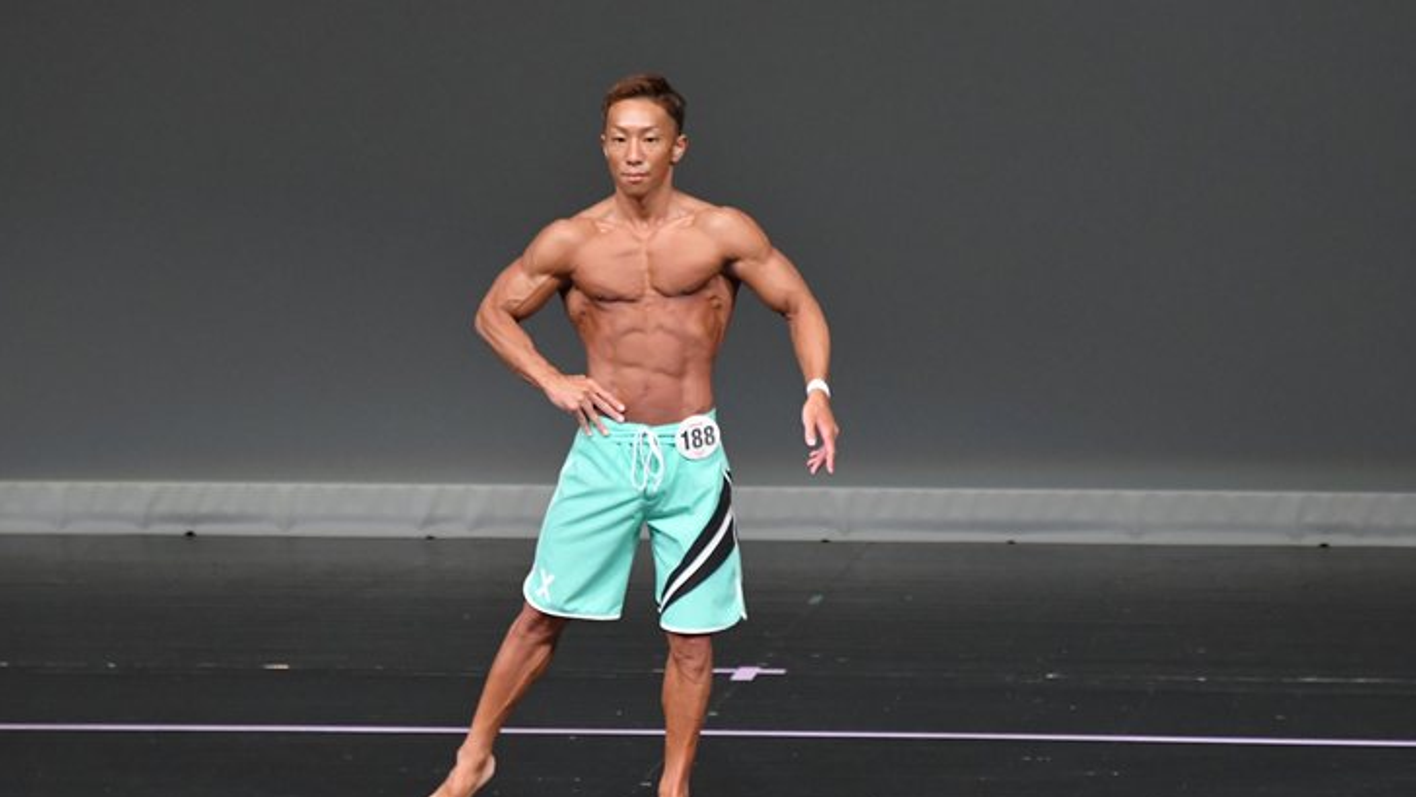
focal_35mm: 351
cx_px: 717
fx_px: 13183
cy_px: 439
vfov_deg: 3.5
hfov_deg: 6.1
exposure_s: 1/400
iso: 4000
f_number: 5.6
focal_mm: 210
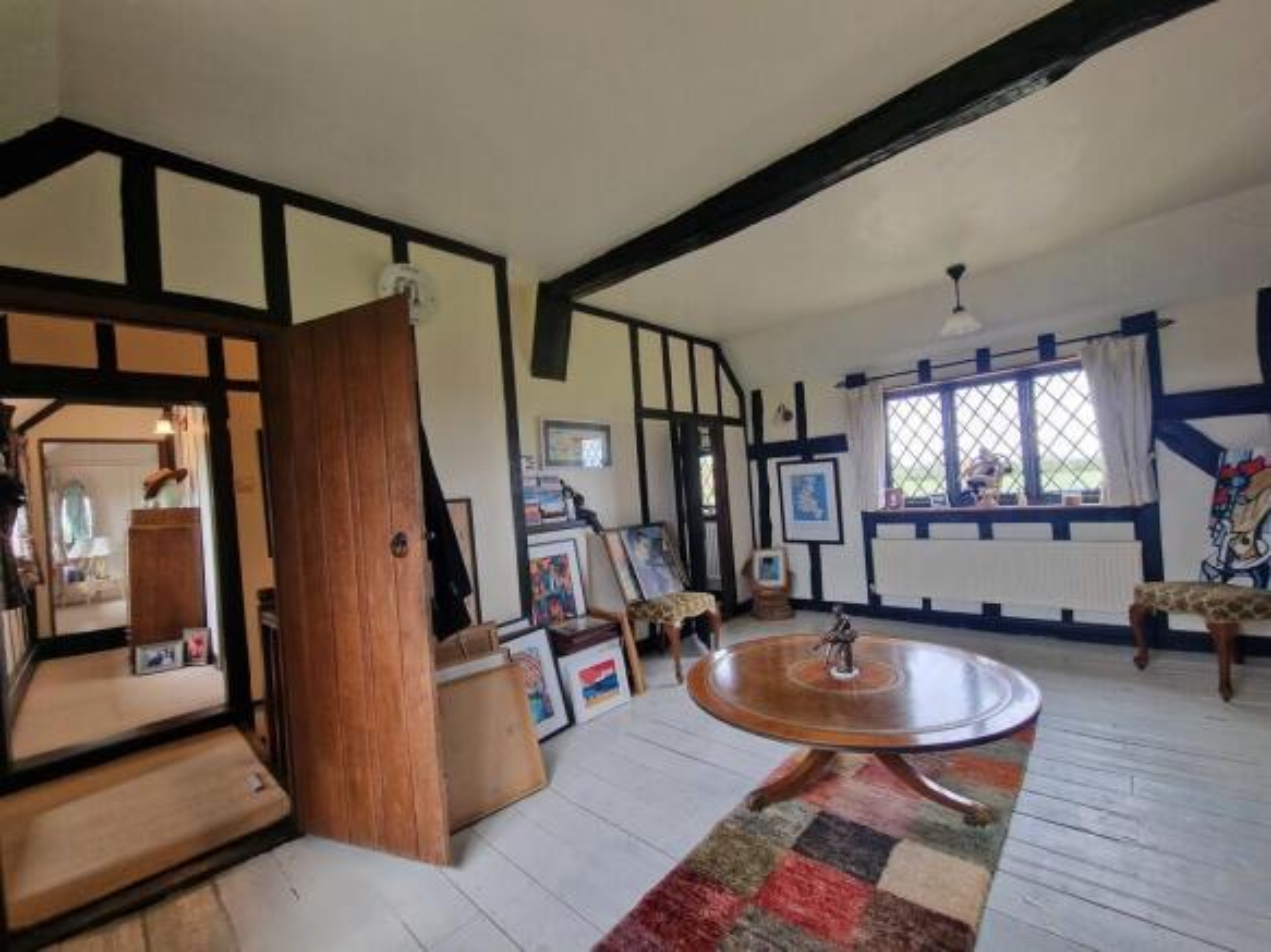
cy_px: 476
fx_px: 477
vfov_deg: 89.9
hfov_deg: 106.2
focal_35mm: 13
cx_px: 636
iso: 100
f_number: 2.2
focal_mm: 2.2
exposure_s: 1/50
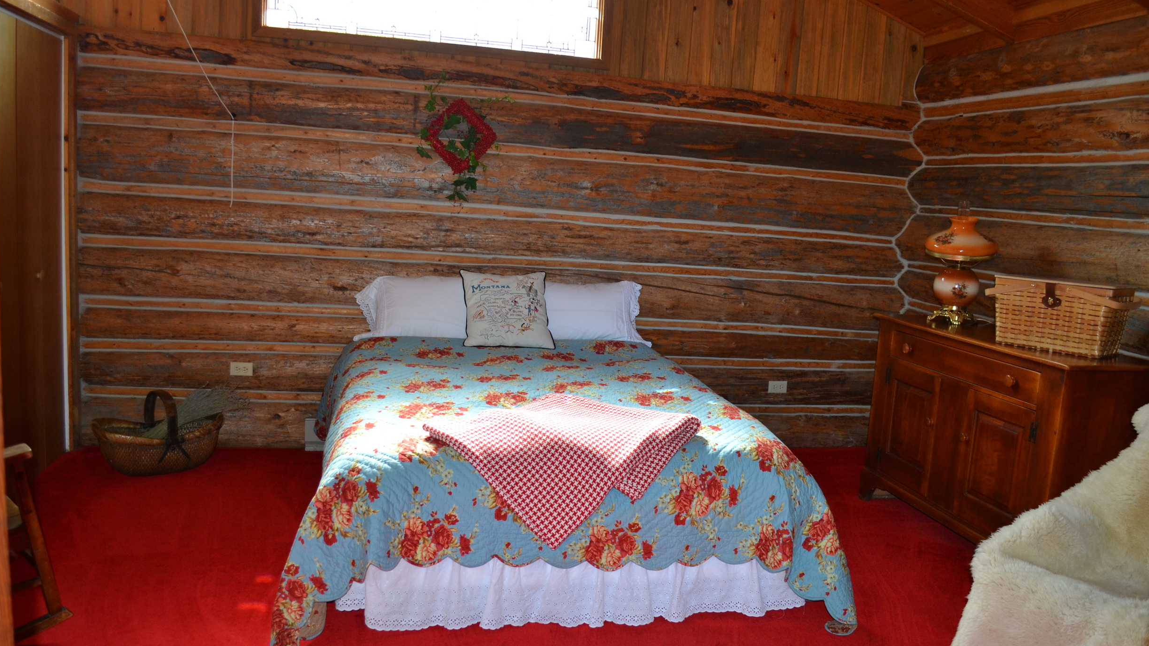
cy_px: 339
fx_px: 884
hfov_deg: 66.1
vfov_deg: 40.2
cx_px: 569
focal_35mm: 29
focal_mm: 18
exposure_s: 1/60
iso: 400
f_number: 3.5
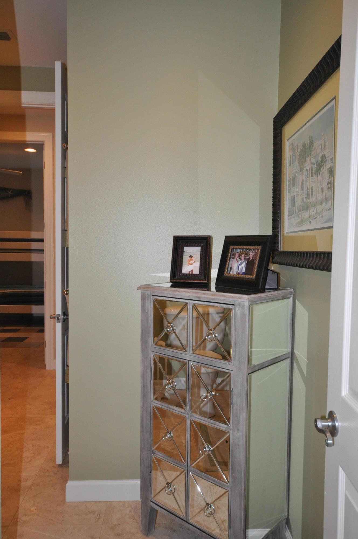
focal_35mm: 28
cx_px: 179
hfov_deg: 45.6
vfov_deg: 64.6
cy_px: 270
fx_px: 426
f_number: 5.6
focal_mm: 19
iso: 800
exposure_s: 1/60
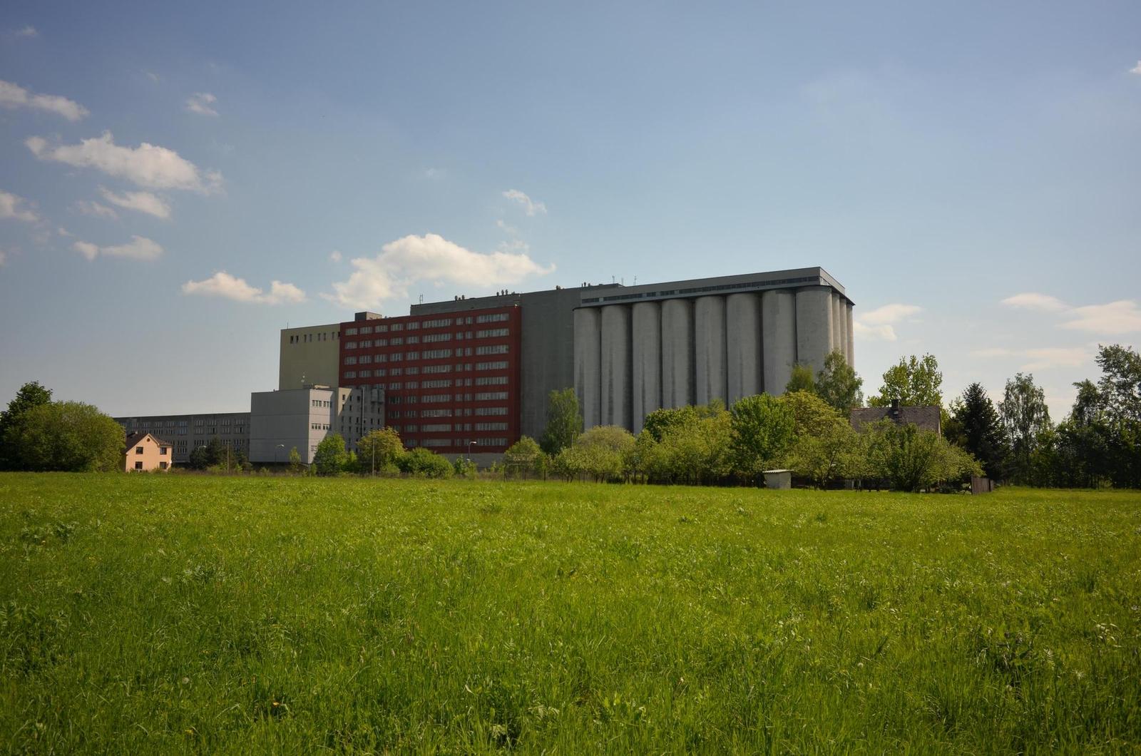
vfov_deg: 46.2
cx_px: 570
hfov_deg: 65.6
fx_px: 886
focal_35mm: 28
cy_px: 378
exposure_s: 1/800
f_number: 5.6
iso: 100
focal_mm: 18.5
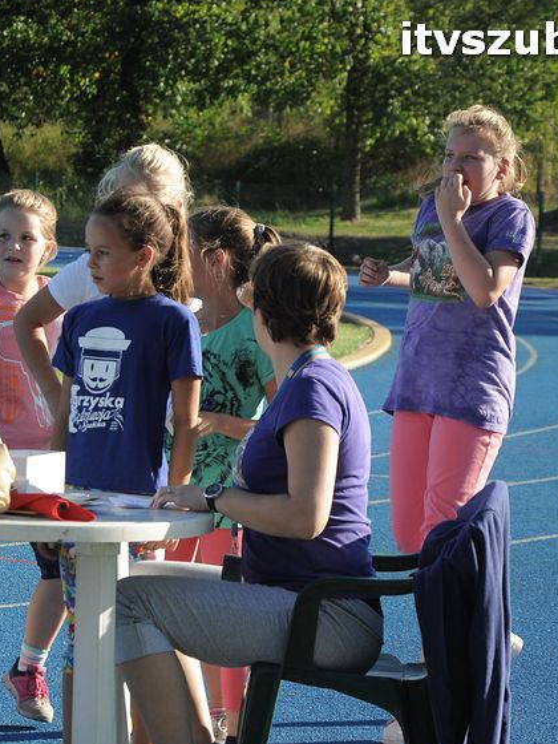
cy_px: 374
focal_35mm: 175
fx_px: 3761
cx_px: 136
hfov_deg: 8.5
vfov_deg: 11.3
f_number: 7.1
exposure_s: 1/800
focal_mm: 80
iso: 500
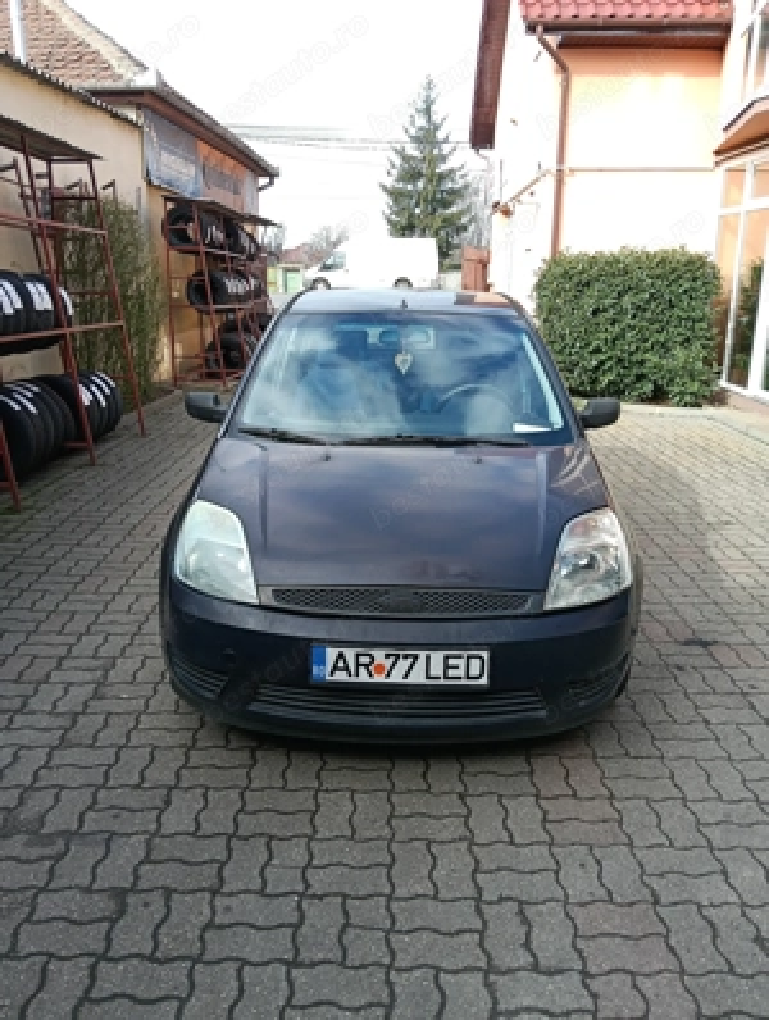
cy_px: 510
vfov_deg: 65.2
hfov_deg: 51.5
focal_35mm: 27
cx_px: 384
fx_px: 797
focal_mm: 3.98
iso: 50
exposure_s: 1/163
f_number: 1.8
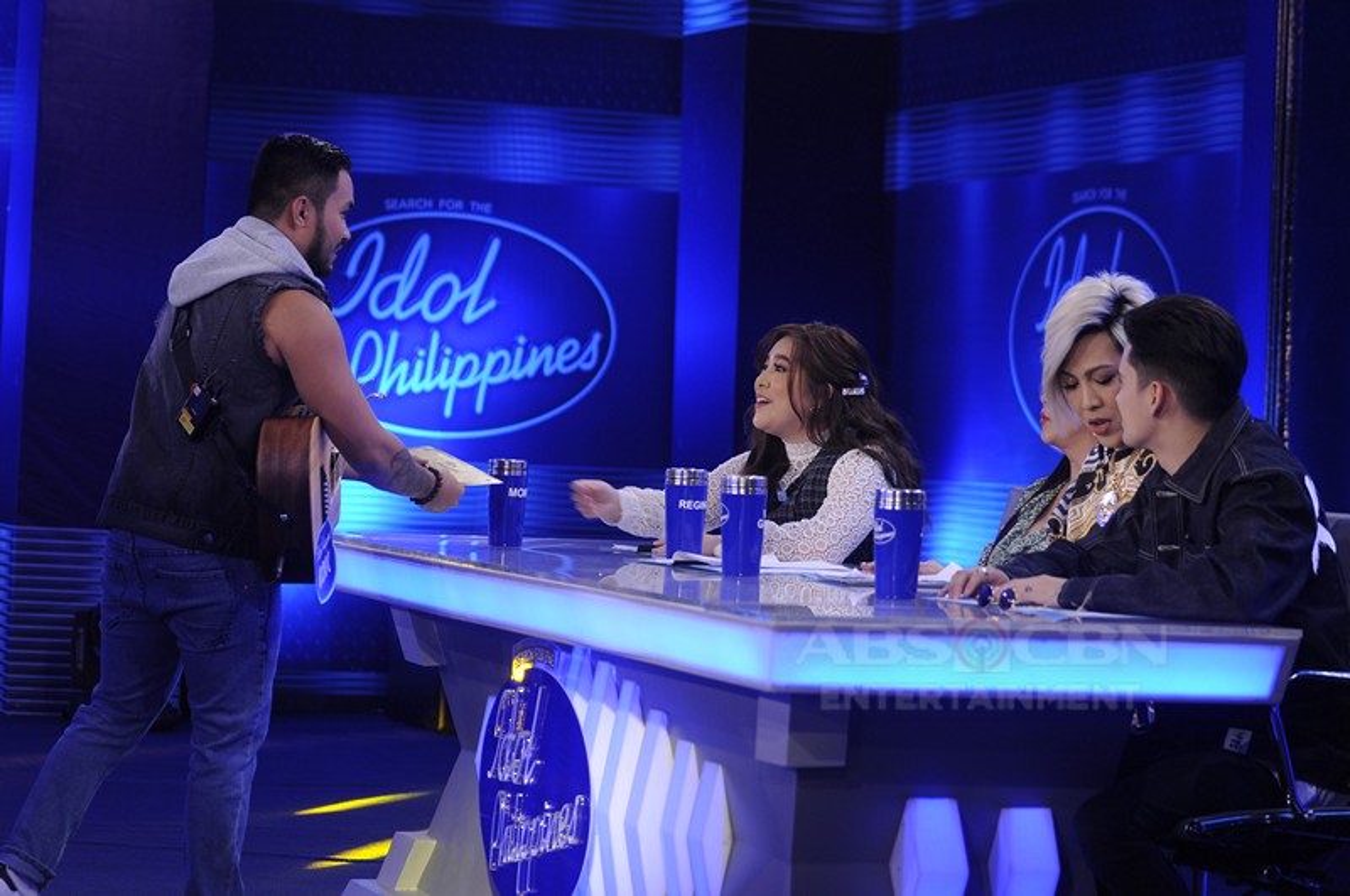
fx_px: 4213
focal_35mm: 112
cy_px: 448
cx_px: 675
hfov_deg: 18.2
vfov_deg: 12.1
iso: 400
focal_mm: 75
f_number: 2.8
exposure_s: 1/60
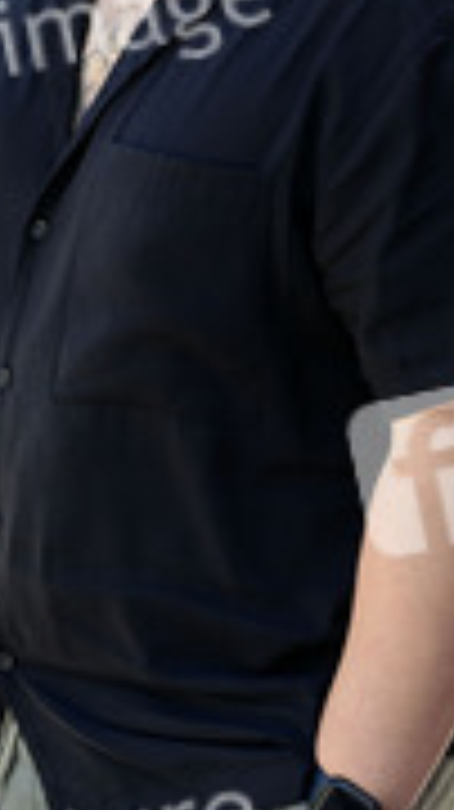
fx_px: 2895
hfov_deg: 9.0
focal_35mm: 135
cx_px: 171
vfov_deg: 15.9
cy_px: 225
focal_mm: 58
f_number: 4
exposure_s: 1/200
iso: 125
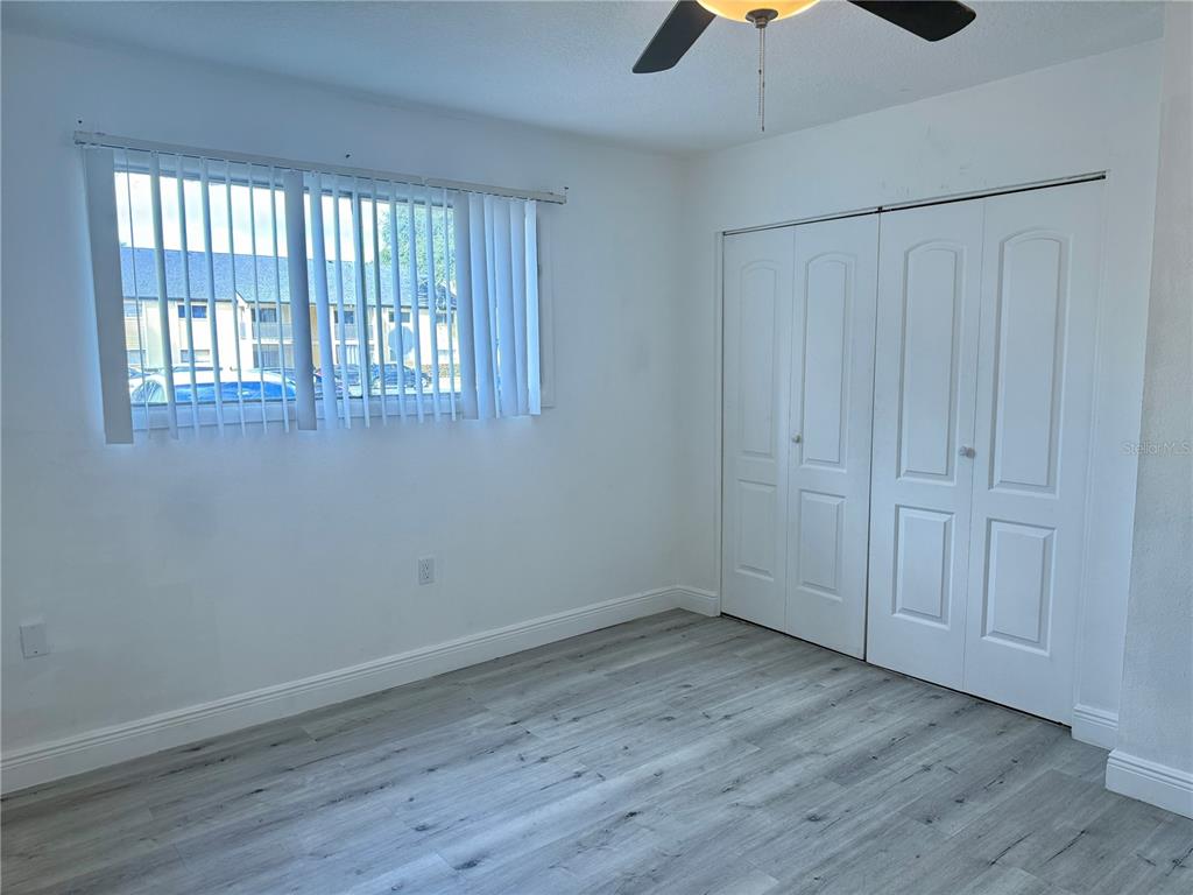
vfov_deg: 56.8
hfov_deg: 71.6
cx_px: 596
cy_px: 448
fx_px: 827
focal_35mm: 24
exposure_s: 1/121
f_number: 1.78
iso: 200
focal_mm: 6.76
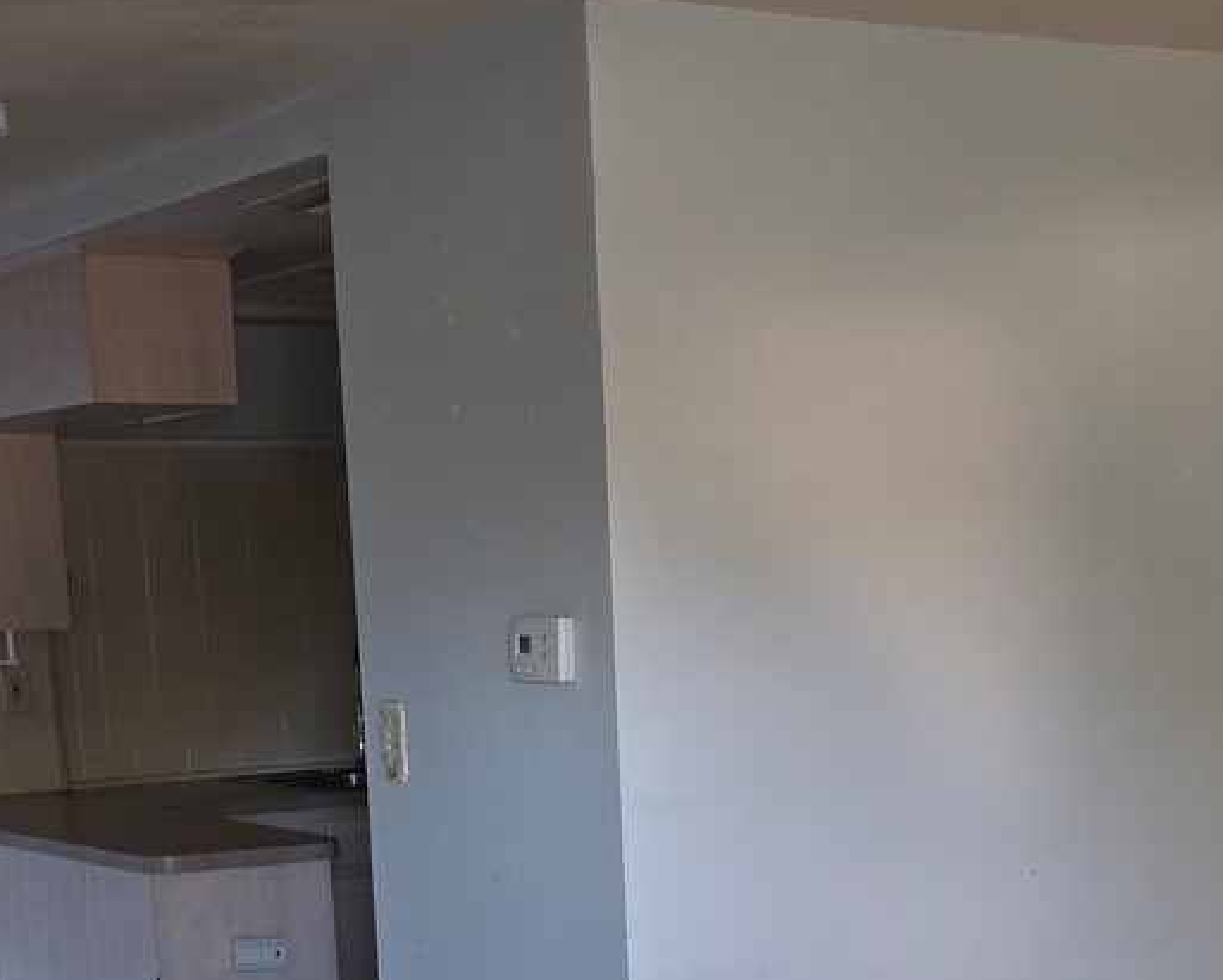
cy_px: 1073
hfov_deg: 27.1
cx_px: 639
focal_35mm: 70
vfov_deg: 20.8
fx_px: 2535
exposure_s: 1/24
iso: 125
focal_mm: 6.3
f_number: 1.7
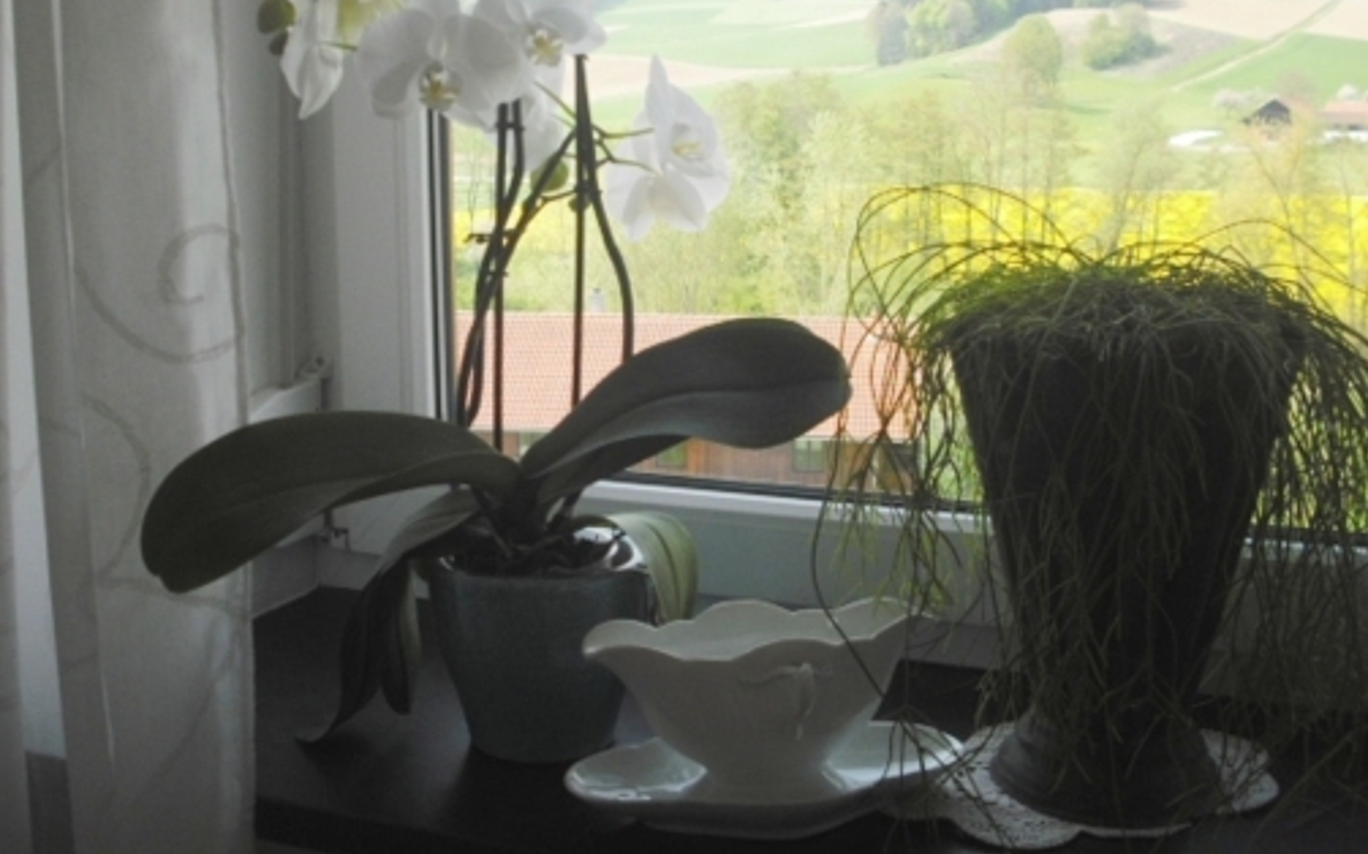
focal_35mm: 47
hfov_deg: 42.6
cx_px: 611
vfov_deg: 27.3
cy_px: 348
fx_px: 1752
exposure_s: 1/400
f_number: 2.8
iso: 100
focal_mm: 6.2
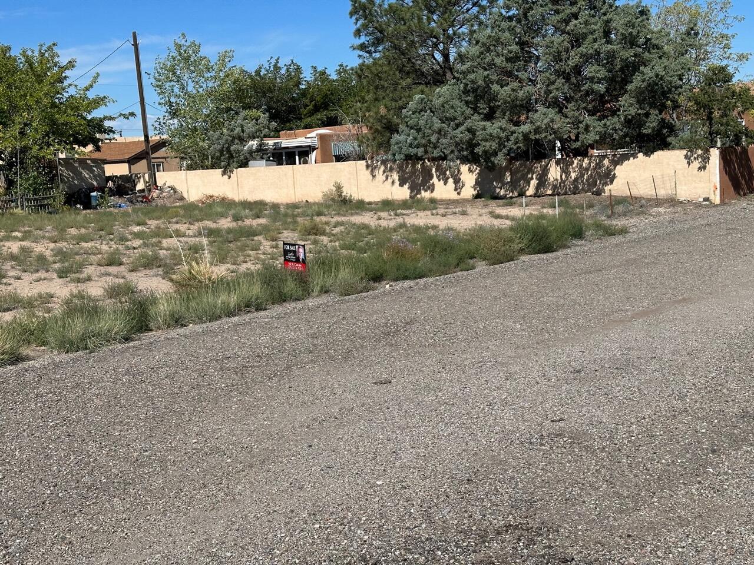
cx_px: 377
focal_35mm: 48
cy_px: 282
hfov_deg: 39.7
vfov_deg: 30.3
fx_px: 1046
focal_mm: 6.86
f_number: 1.78
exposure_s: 1/6211
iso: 64
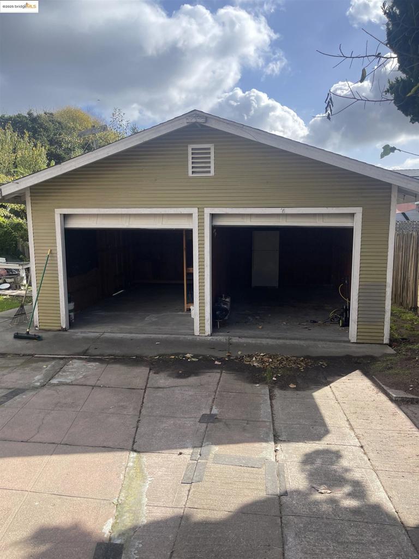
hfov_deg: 54.9
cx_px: 210
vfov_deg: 69.4
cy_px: 280
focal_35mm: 25
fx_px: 403
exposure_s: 1/1689
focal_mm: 5.1
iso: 32
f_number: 1.6
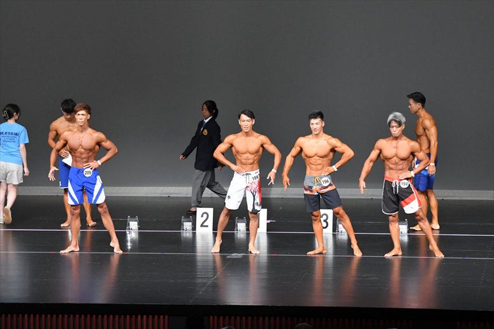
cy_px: 164
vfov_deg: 7.9
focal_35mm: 174
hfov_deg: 11.8
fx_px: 2387
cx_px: 247
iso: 5000
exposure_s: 1/400
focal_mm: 116
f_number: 5.6
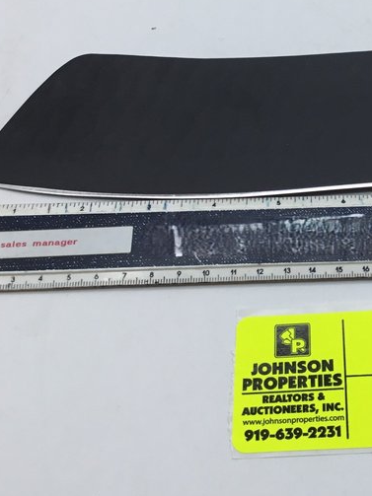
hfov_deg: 20.4
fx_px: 1003
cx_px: 362
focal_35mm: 70
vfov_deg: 27.5
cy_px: 136
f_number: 2.4
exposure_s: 1/123
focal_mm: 3.3
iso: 25
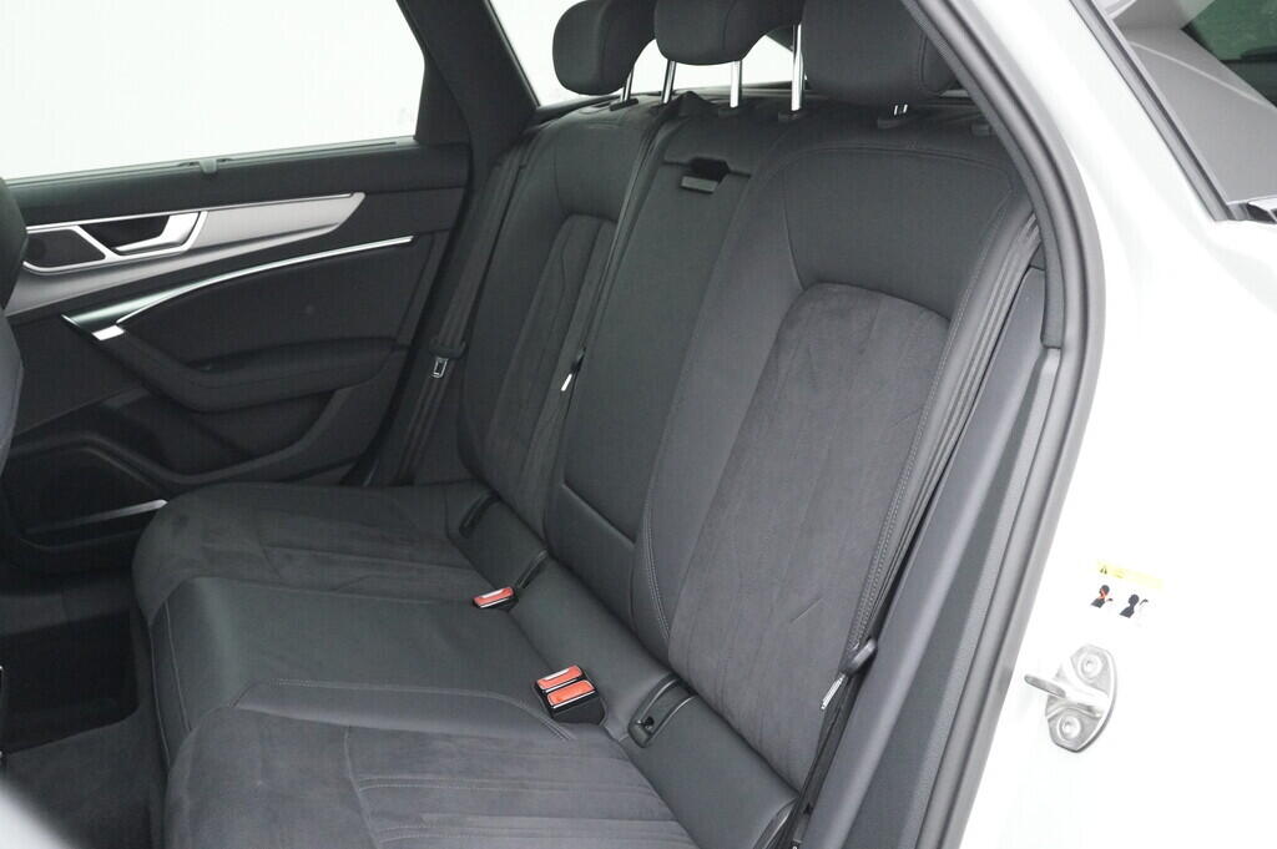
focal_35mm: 36
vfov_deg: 36.8
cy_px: 424
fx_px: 1276
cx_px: 638
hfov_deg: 53.2
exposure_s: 1/125
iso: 6400
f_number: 6.3
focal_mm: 24
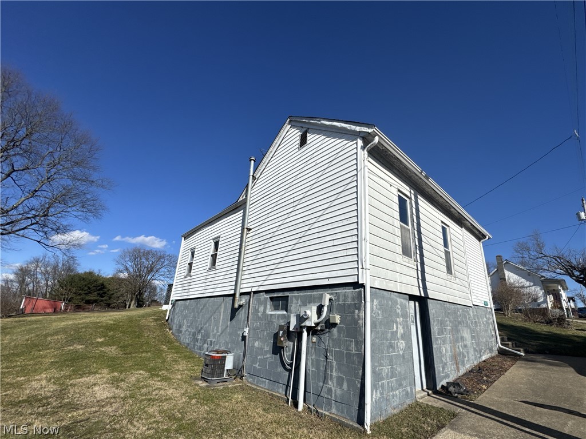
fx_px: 237
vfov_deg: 85.7
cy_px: 220
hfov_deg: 102.1
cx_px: 293
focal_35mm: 14
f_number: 2.2
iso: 32
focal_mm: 2.22
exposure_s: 1/3906
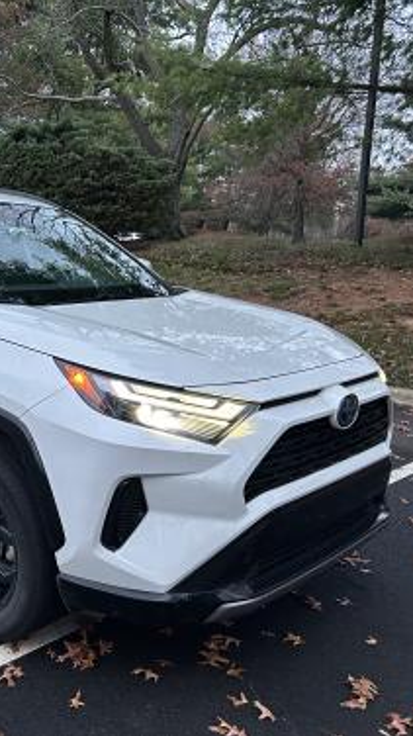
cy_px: 368
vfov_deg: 52.8
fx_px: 741
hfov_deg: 29.9
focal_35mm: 38
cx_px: 47
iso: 200
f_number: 1.5
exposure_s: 1/54
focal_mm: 5.7
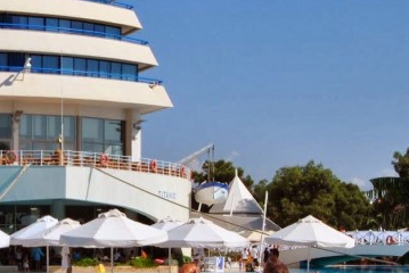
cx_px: 58
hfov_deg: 17.6
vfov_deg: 11.9
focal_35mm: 115
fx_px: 1308
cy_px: 184
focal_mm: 24
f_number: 10
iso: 100
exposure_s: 1/400
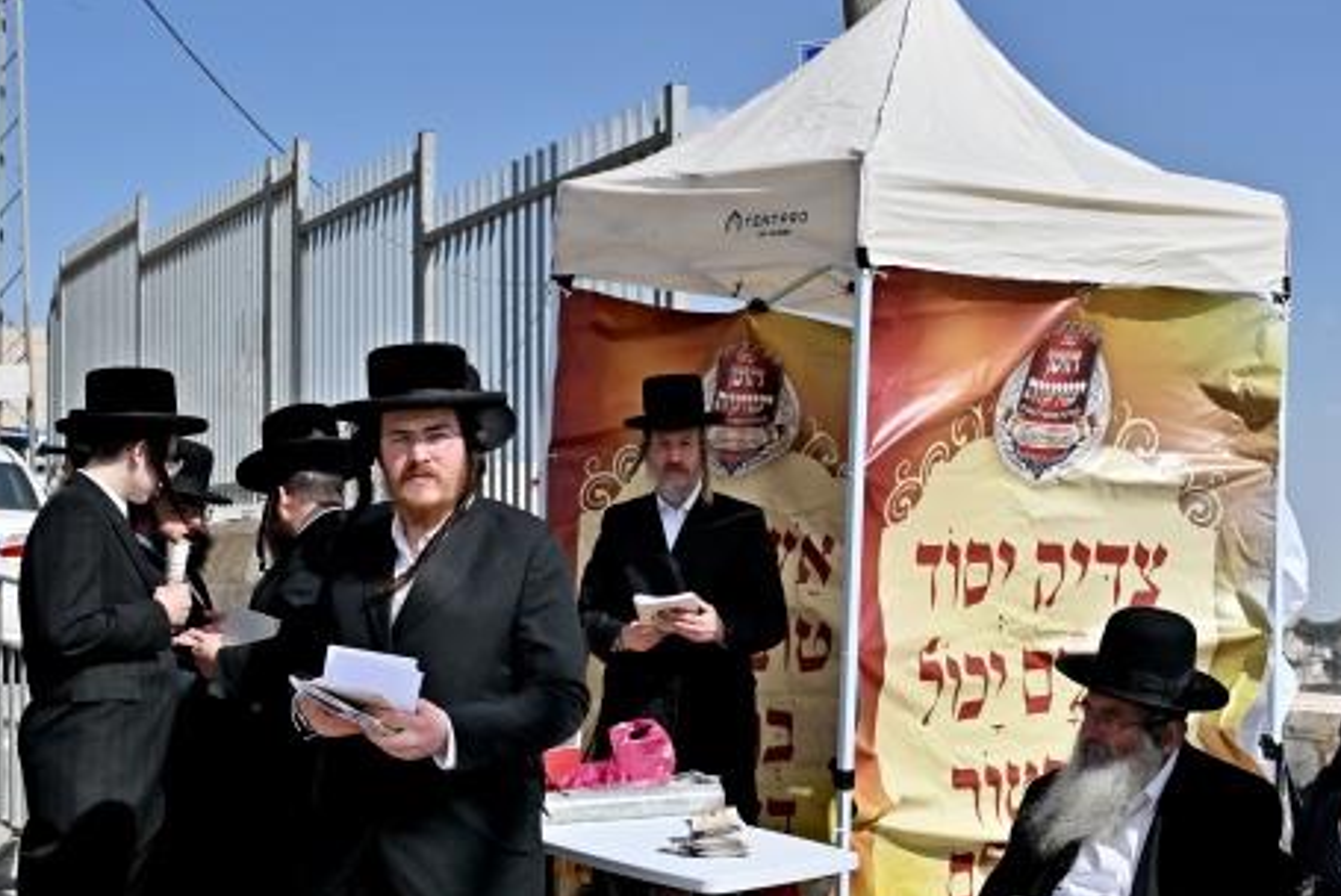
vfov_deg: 25.0
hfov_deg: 36.8
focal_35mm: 54
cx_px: 784
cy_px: 573
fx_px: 2013
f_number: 4
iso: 125
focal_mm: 24
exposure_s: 1/6400
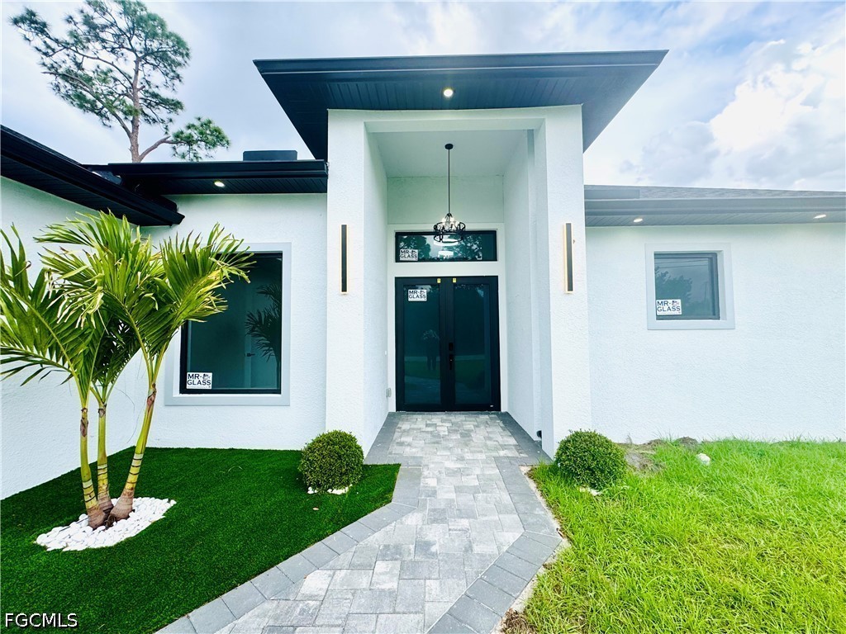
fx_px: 342
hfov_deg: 102.1
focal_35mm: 14
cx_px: 423
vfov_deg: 85.7
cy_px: 317
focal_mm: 2.22
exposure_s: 1/600
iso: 40
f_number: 2.2
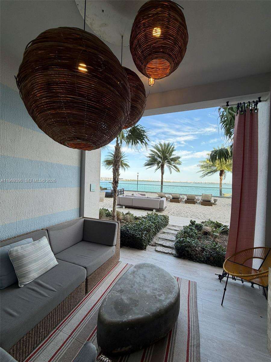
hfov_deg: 85.7
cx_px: 136
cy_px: 181
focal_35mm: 14
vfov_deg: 102.1
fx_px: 146
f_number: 2.2
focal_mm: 2.22
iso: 50
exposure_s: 1/323
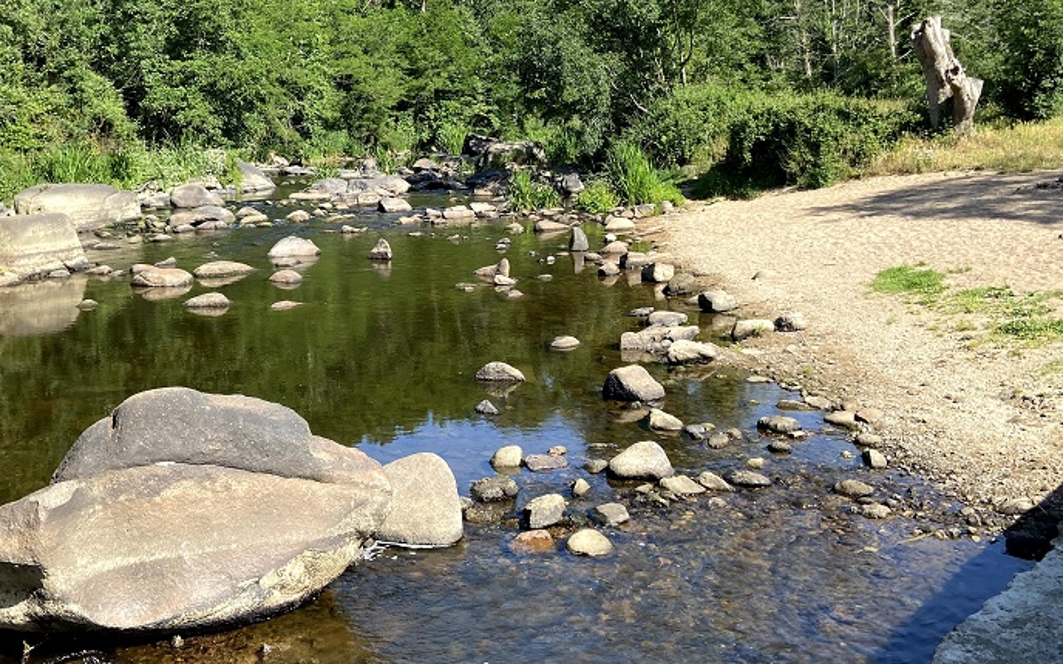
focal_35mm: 41
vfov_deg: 31.1
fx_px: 1188
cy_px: 236
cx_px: 409
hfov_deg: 47.8
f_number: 1.8
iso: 32
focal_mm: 4.25
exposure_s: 1/1063
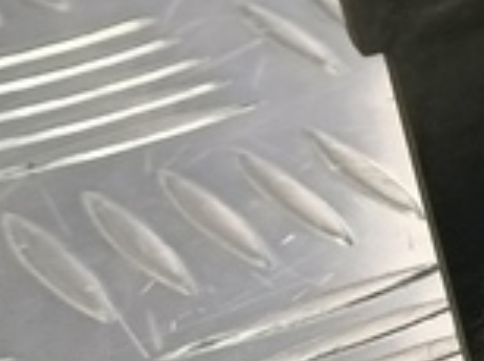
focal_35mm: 153
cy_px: -204
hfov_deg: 10.4
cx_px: 1317
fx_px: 2136
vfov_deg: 9.4
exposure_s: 1/50
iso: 127
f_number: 1.6
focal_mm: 4.11
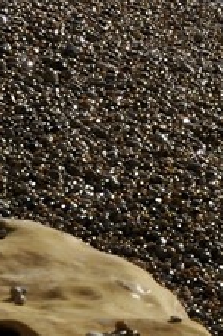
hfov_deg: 3.3
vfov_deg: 5.0
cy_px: -295
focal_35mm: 405
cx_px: 737
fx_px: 3769
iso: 200
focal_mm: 56
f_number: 13
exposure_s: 1/320
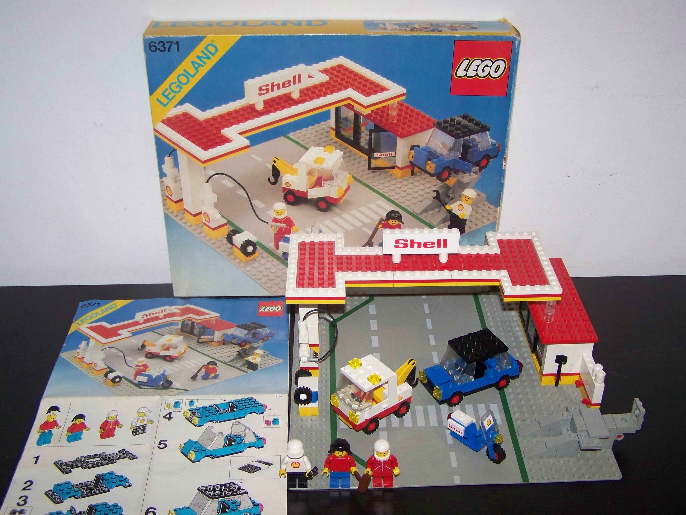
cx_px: 353
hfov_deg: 46.8
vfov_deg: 36.0
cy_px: 271
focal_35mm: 40
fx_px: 793
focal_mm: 6.3
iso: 200
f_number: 2.8
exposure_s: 1/30
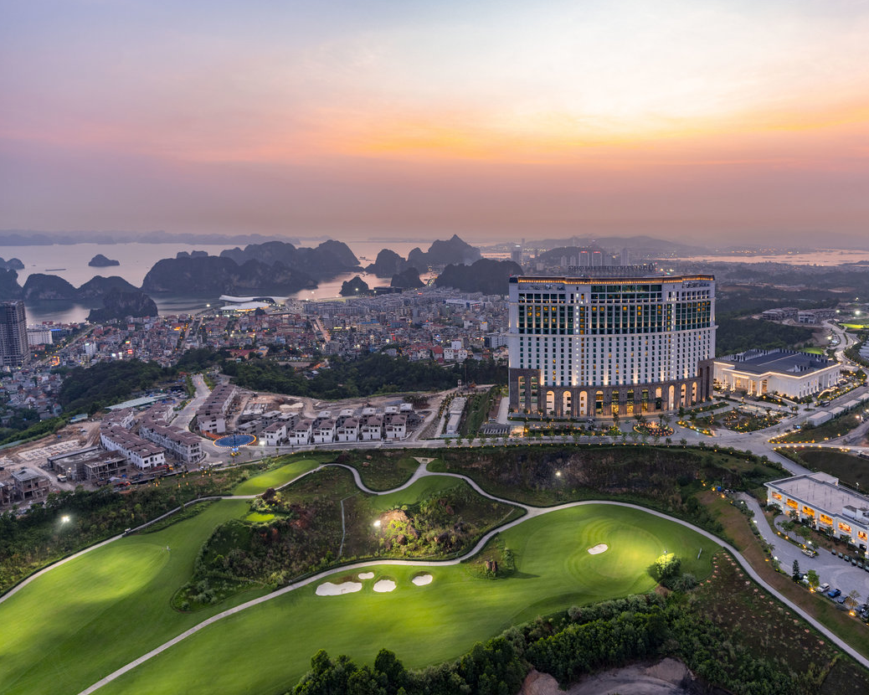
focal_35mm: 22
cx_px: 506
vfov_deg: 63.1
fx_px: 566
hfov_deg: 74.5
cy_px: 356
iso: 640
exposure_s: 1/20
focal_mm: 19
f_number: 4
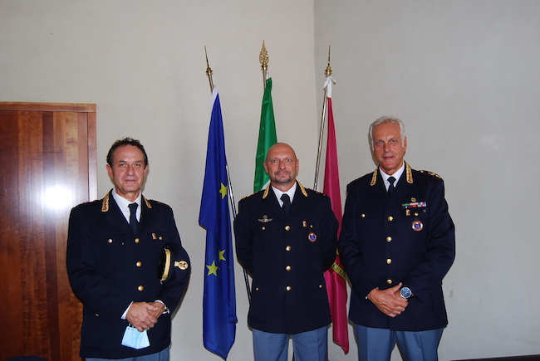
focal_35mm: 33
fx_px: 496
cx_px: 270
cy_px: 180
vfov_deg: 40.1
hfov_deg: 57.2
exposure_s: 1/60
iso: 200
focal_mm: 22
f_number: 3.8
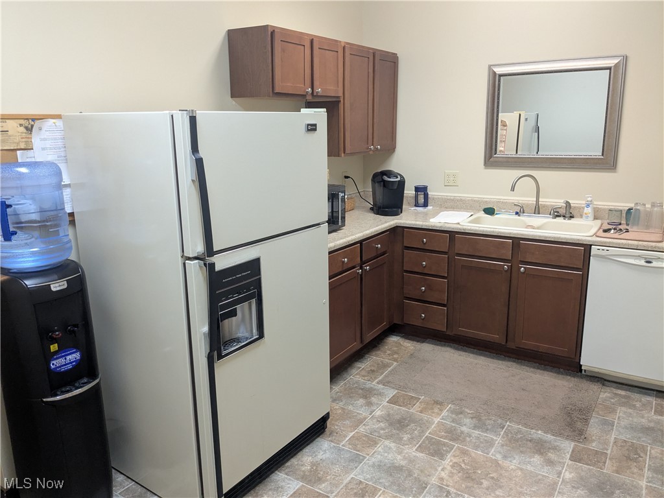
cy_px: 249
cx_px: 332
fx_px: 518
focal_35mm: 27
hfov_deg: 65.3
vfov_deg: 51.4
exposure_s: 1/120
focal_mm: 4.38
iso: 337
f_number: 1.73
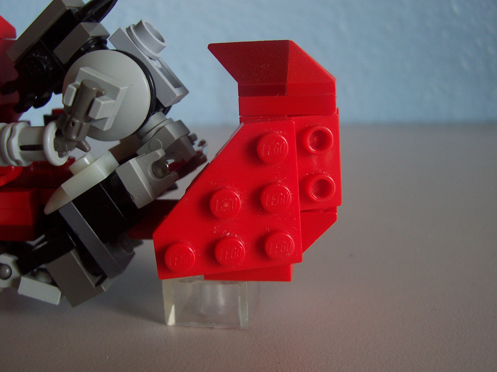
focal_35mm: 37
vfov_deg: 38.7
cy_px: 186
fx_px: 531
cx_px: 248
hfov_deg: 50.1
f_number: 2.8
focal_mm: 5.6
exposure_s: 1/30
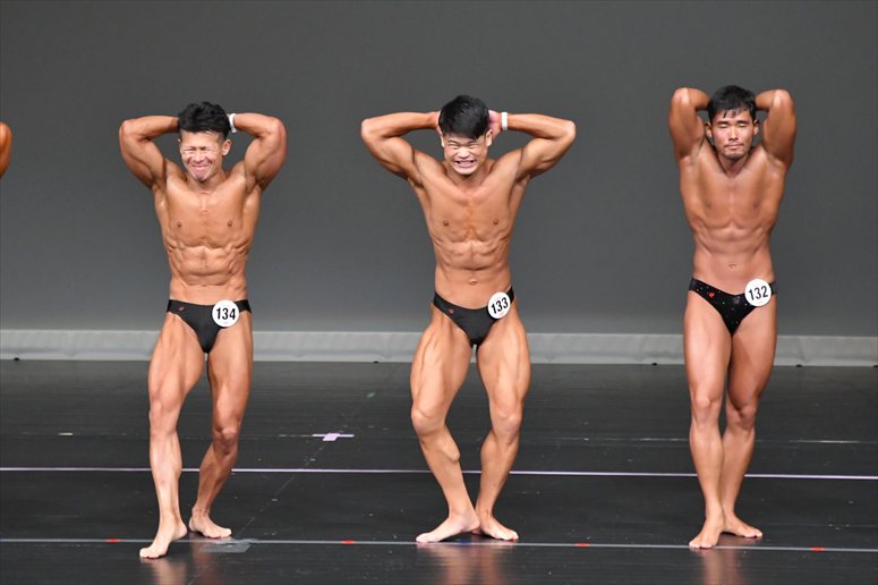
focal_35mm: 315
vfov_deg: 4.4
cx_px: 439
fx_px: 7679
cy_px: 292
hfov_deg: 6.5
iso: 5000
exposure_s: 1/400
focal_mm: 210
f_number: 5.6
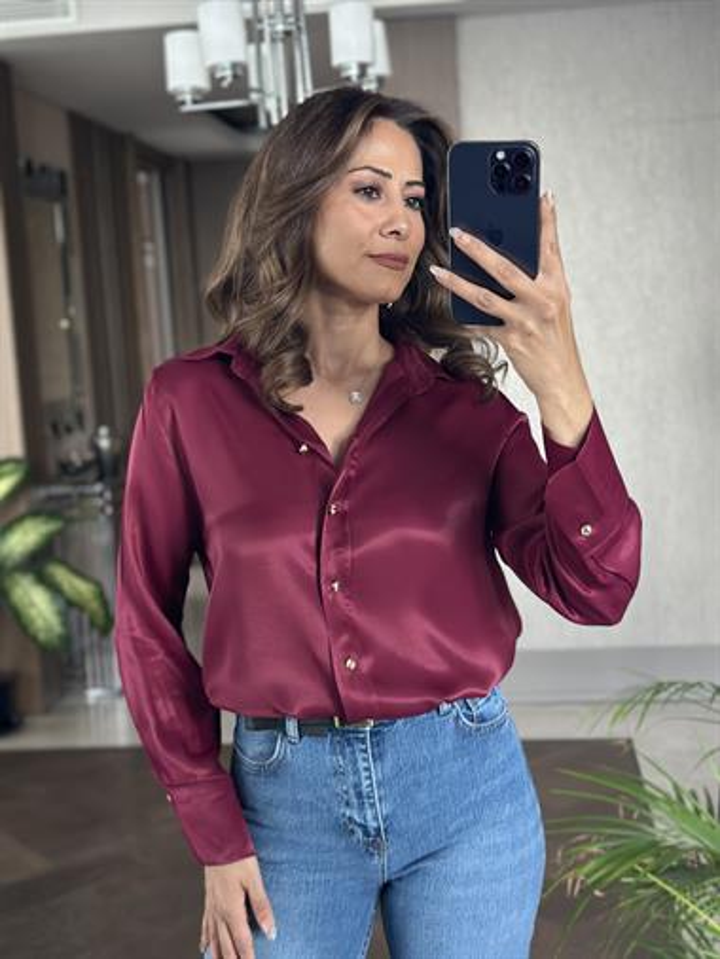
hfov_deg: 30.3
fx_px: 1330
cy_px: 480
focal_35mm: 48
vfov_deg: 39.6
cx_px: 360
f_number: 1.78
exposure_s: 1/60
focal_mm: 6.86
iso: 320
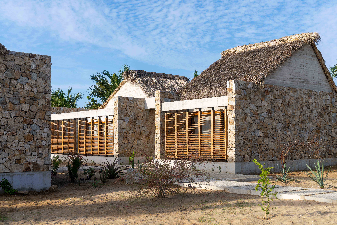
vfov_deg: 29.9
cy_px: 112
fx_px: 421
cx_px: 168
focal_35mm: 45
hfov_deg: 43.6
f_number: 5.6
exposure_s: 1/400
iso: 100
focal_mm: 45
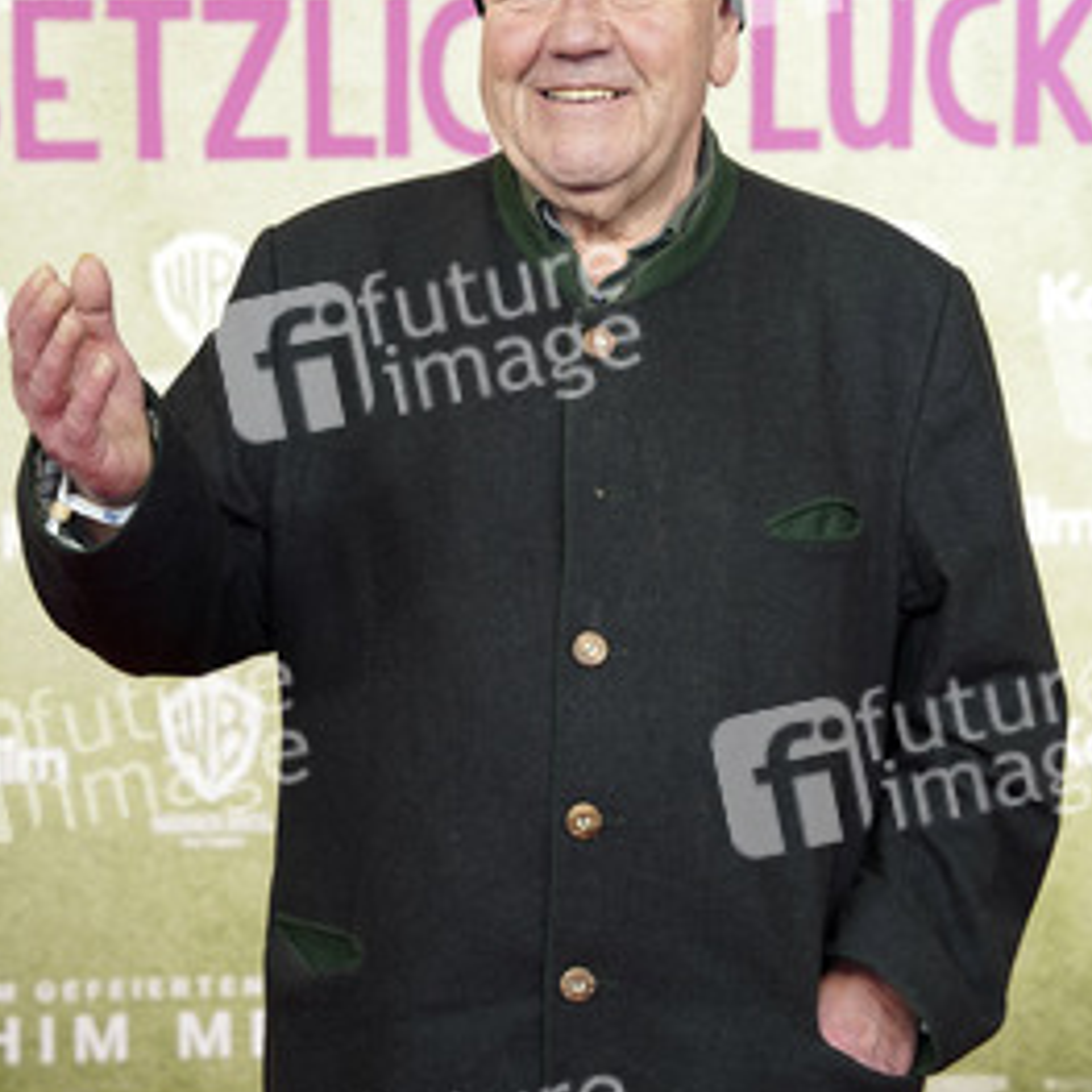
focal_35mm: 80
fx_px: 2855
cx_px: 548
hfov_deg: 21.7
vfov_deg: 21.7
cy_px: 552
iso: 1000
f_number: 4.5
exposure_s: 1/250
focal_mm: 62
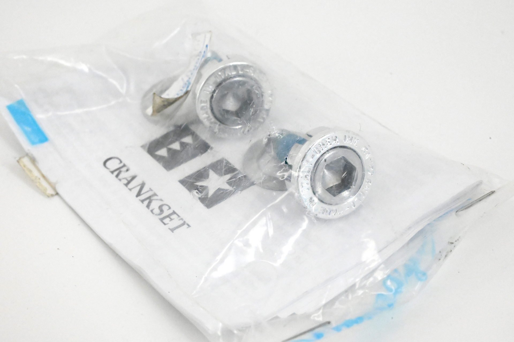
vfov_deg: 19.4
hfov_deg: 28.9
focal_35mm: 70
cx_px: 257
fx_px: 999
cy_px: 171
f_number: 20
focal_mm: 70
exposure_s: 1/640
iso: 25600
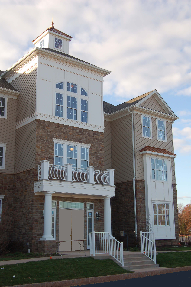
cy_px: 144
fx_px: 371
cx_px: 96
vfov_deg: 42.4
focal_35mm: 46
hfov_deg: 28.9
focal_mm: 31
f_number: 7.1
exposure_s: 1/200
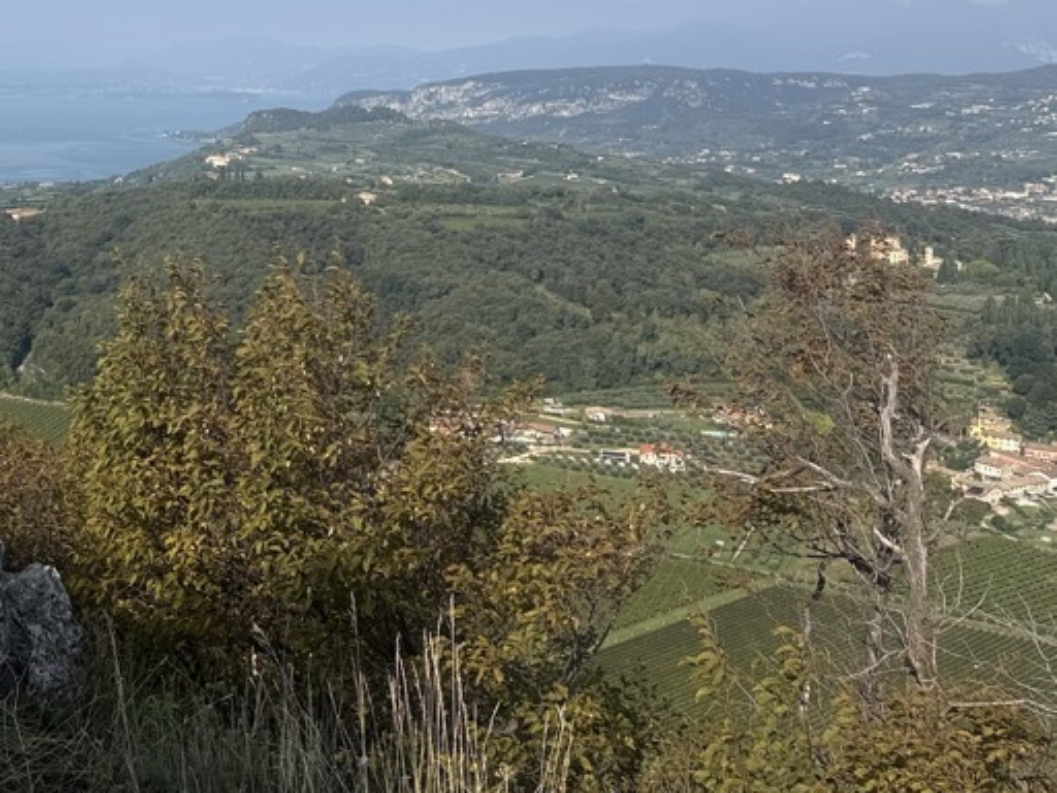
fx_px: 1466
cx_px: 89
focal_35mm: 48
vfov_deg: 29.3
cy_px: 109
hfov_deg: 36.9
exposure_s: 1/4673
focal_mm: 6.76
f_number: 1.78
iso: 80
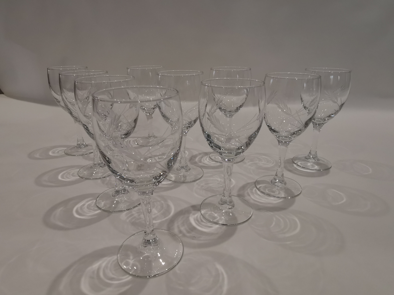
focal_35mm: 22
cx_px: 197
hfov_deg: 76.4
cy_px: 148
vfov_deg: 61.1
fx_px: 250
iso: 160
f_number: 2.2
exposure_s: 1/100
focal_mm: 2.35
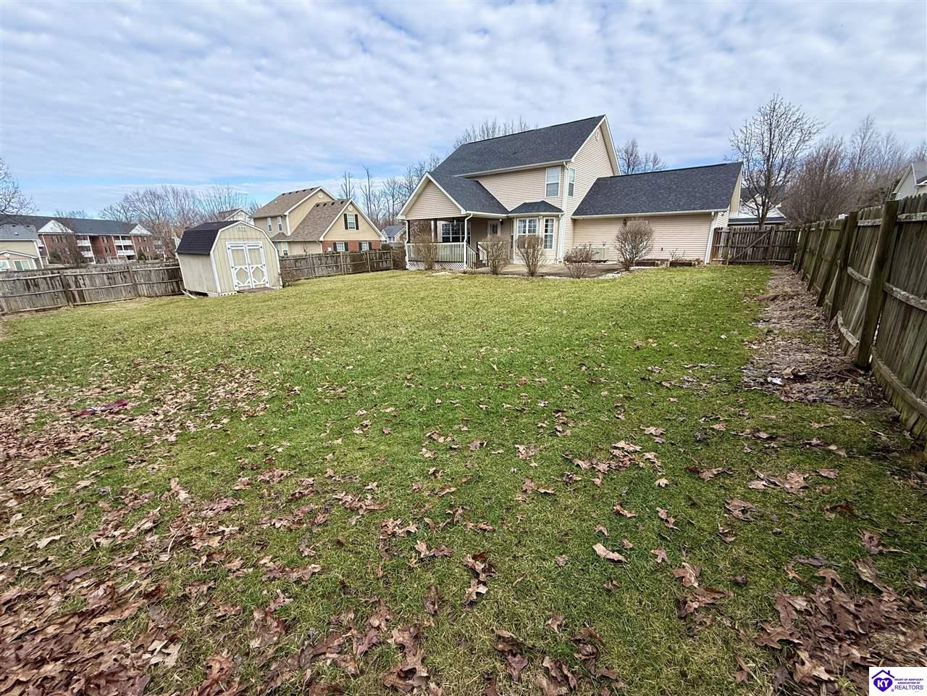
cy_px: 348
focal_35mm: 14
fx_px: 375
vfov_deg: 85.7
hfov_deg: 102.1
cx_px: 464
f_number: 2.2
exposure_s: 1/760
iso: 50
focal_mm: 2.22
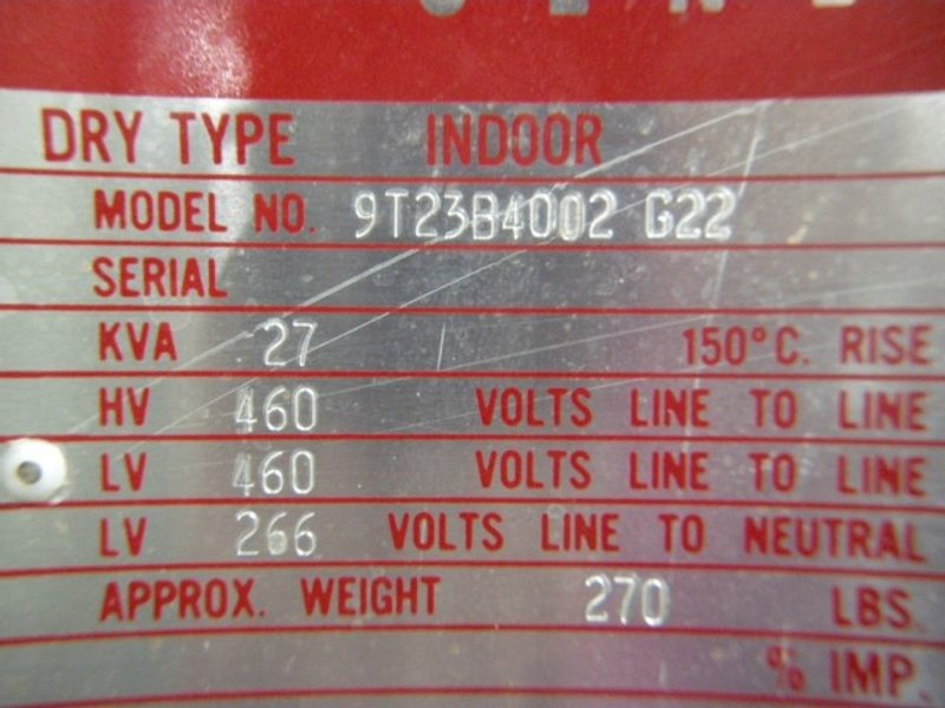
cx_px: 472
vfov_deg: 40.7
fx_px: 955
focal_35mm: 35
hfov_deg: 52.6
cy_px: 354
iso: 800
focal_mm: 7.5
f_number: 2.7
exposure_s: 1/5.7
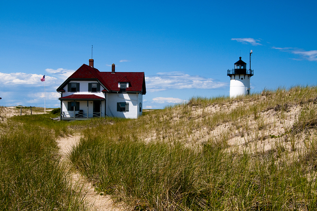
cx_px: 158
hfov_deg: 38.9
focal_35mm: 51
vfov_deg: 26.4
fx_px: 449
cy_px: 106
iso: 200
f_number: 14
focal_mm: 34
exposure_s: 1/80
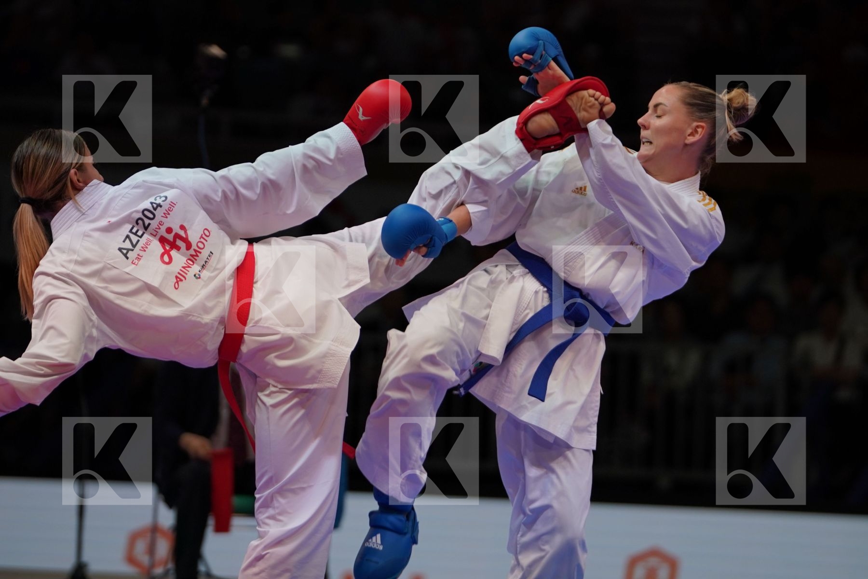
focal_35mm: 220
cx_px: 434
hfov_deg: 9.4
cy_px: 290
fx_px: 5304
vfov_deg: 6.2
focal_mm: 147
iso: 400
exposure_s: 1/1000
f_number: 2.8
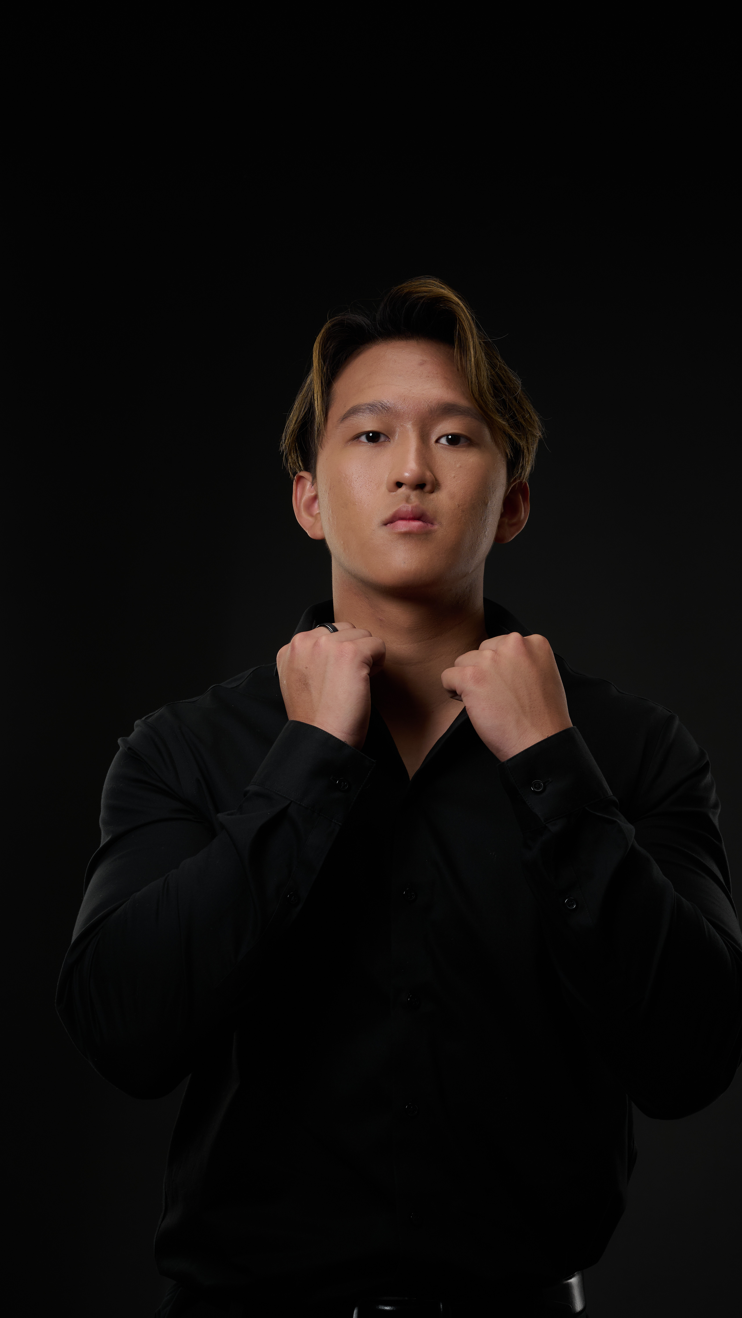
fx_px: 2554
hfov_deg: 16.5
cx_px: 395
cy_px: 653
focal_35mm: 73
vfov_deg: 29.0
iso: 160
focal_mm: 69
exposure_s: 1/100
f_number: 11
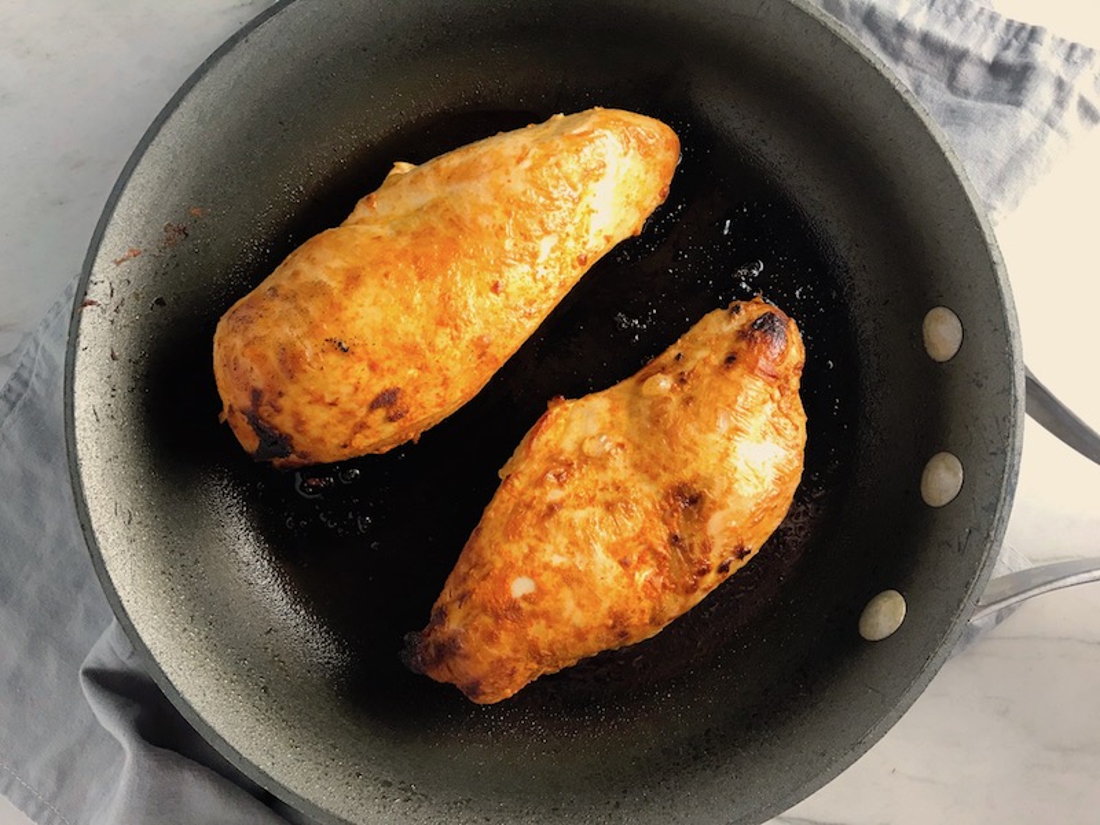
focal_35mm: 28
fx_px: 890
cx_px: 550
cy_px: 412
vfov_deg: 49.7
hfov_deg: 63.4
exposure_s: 1/30
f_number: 1.8
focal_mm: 3.99
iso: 25
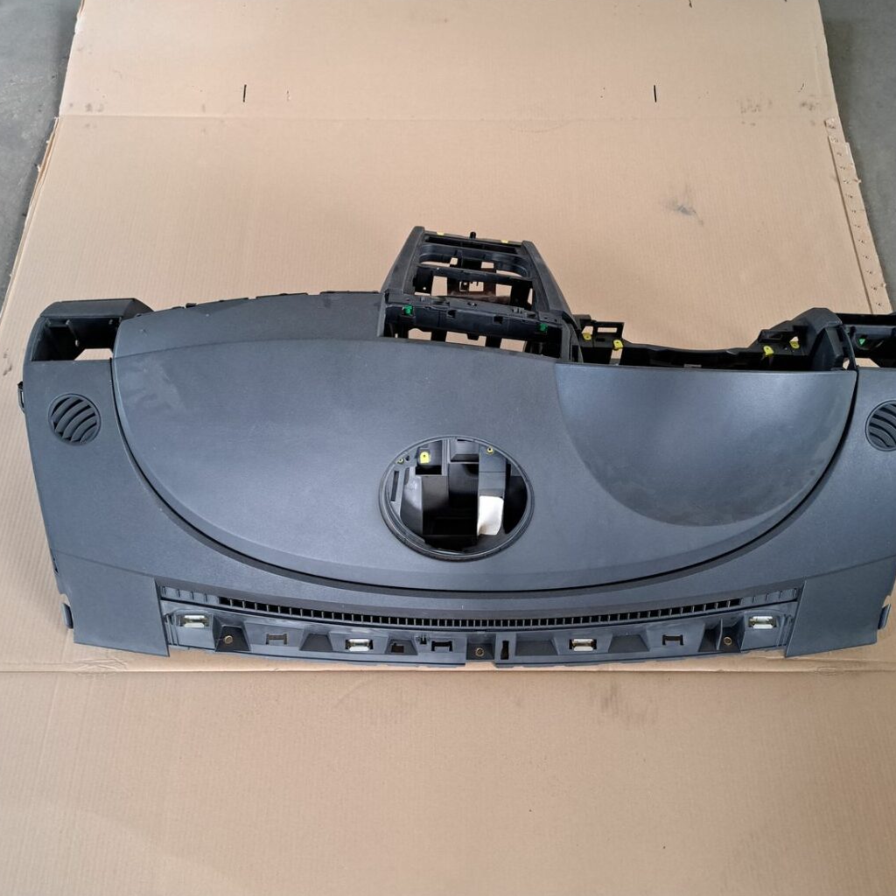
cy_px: 447
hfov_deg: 55.6
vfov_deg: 55.6
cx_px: 461
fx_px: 849
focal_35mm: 29
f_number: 1.8
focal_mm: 5.23
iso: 400
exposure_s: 1/50
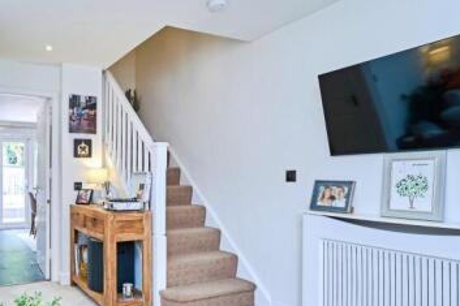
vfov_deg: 48.8
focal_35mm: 26
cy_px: 200
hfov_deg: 64.4
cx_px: 104
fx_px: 332
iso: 320
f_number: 8
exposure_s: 1/15
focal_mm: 14
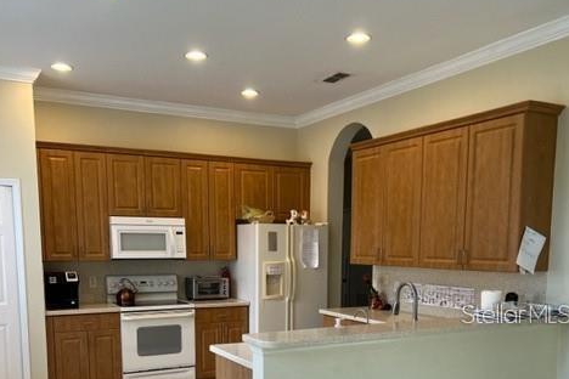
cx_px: 284
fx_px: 585
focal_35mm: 37
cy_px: 313
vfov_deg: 34.6
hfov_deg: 51.9
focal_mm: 5.7
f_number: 1.5
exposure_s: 1/120
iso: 80
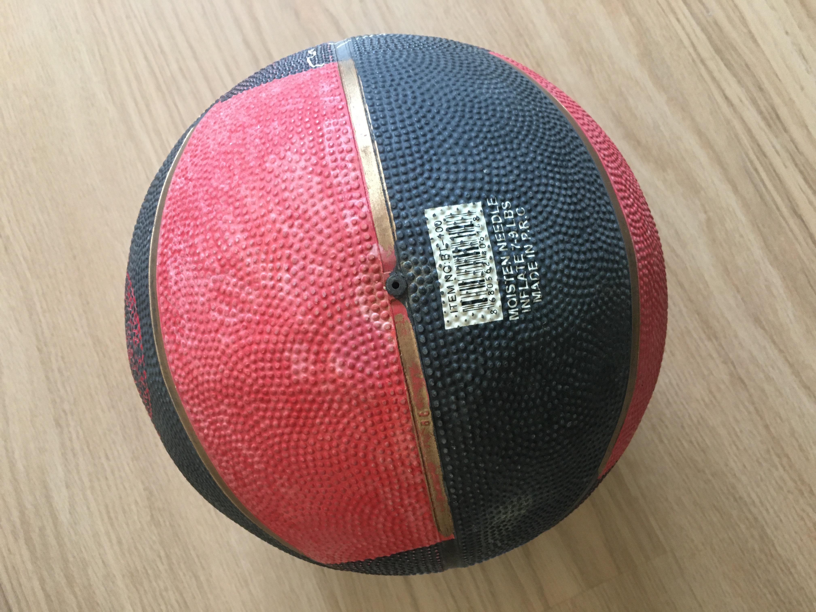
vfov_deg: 48.2
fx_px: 684
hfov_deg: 61.7
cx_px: 408
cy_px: 306
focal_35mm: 29
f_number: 2.2
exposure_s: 1/33
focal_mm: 4.15
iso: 160
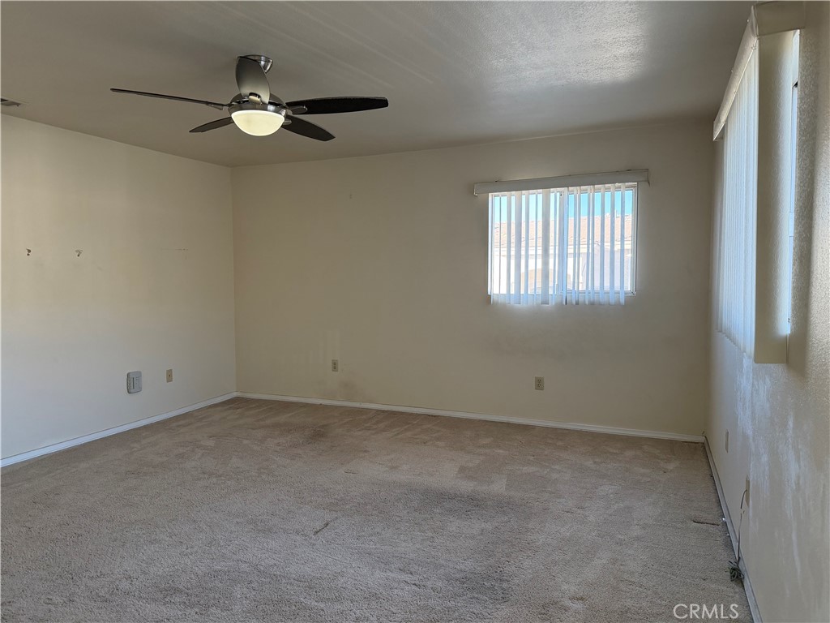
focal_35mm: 24
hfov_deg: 71.6
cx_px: 415
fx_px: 575
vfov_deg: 56.8
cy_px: 312
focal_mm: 6.76
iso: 200
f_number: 1.78
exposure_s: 1/148
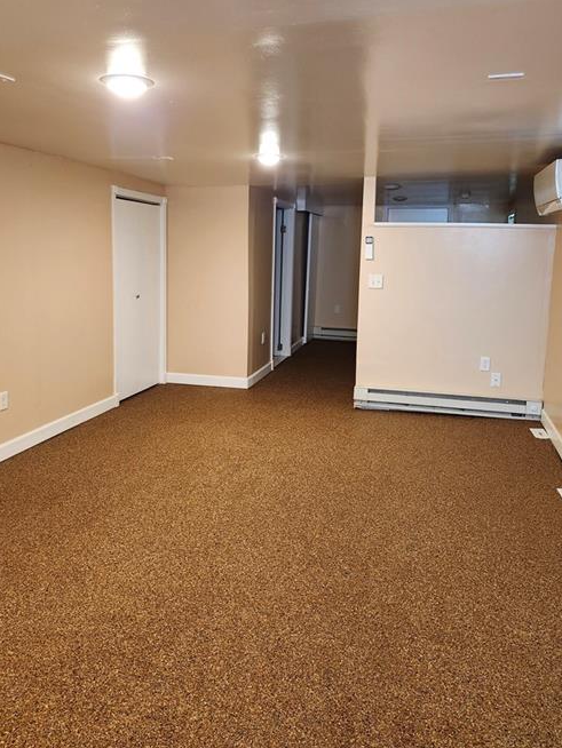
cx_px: 270
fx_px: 584
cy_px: 327
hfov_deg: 51.4
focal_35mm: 27
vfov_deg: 65.1
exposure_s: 1/60
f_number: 1.8
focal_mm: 5.54
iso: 640
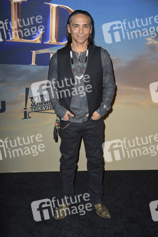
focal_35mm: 44
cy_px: 118
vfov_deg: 44.5
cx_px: 79
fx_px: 289
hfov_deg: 30.5
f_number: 6.3
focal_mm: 44
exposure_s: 1/250
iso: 320
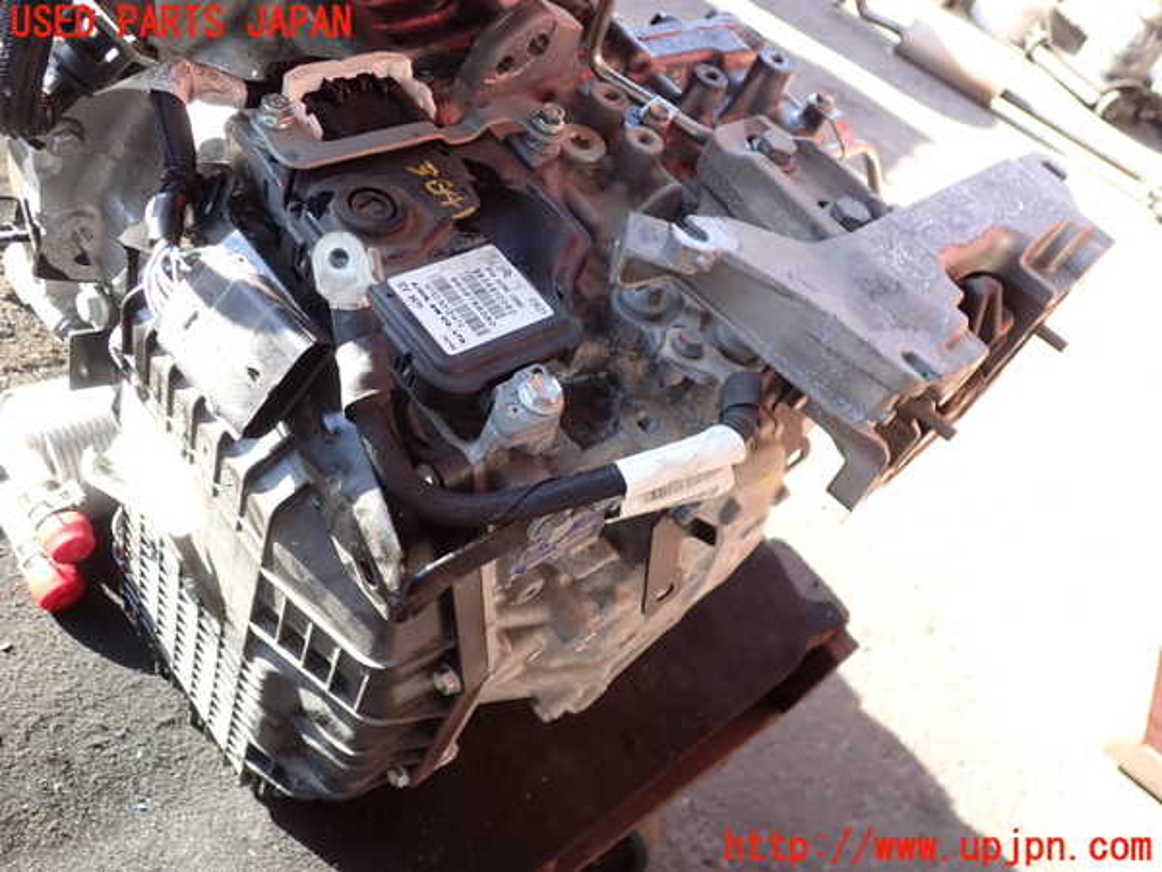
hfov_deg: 60.0
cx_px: 581
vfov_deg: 46.8
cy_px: 436
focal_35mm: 30
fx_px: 1007
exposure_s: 1/100
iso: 100
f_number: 2.3
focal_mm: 5.4
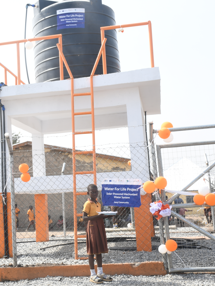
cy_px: 142
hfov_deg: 25.4
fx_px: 472
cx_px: 62
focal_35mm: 57
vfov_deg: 33.8
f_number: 5.6
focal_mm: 26
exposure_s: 1/160
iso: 100
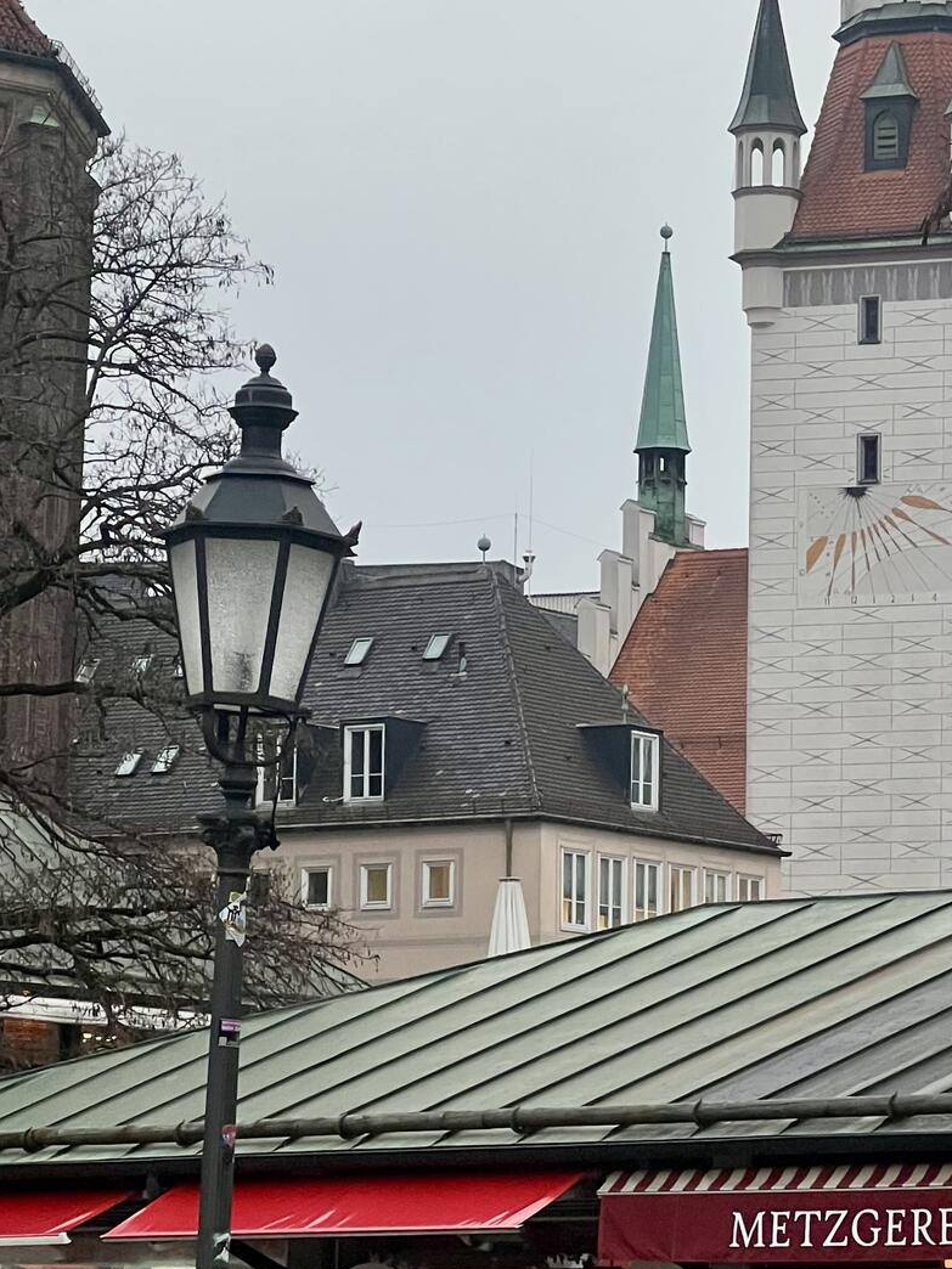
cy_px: 632
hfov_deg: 9.8
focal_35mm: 151
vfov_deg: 13.1
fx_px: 5537
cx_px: 835
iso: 125
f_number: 2.8
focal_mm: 9
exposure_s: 1/99
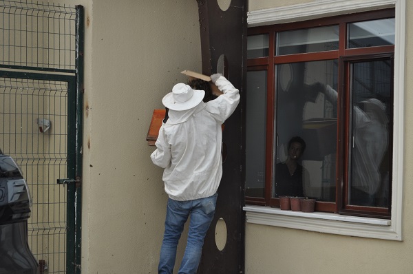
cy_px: 137
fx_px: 945
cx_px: 206
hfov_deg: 24.7
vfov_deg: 16.5
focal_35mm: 82
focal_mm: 55
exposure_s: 1/160
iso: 200
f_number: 6.3
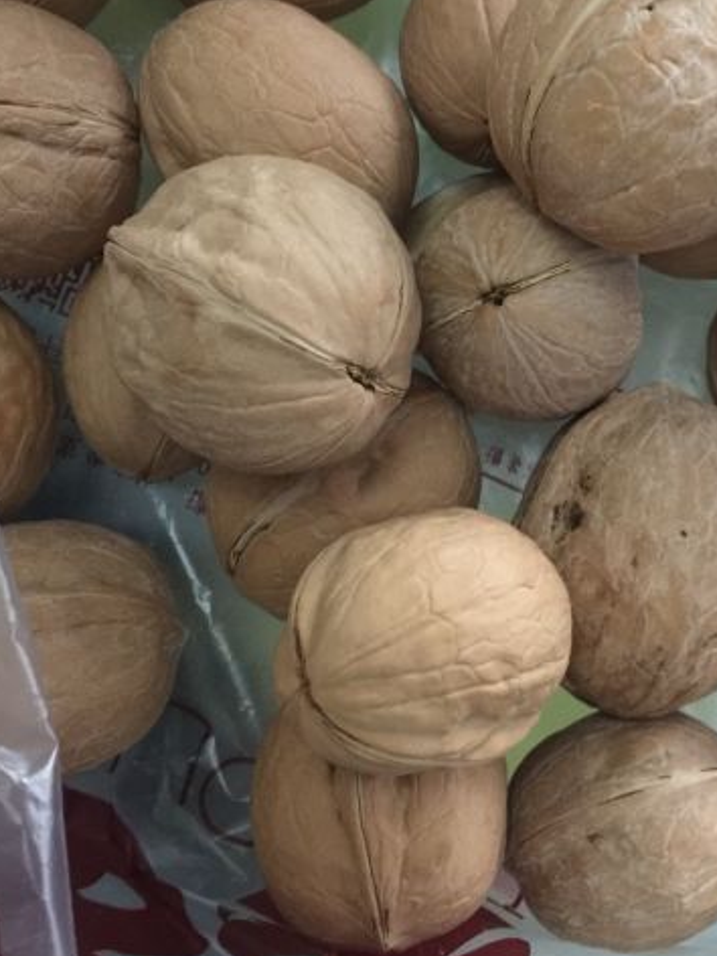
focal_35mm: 43
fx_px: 1188
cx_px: 422
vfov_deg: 43.8
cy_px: 431
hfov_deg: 33.5
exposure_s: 1/8
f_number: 2.2
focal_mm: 4.15
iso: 160
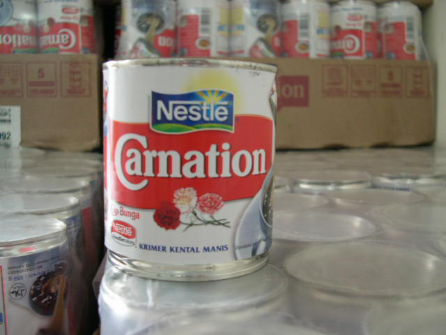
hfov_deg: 49.0
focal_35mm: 38
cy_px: 168
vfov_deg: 37.7
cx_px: 223
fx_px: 490
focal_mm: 8
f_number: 2.8
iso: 171
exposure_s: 1/4.6
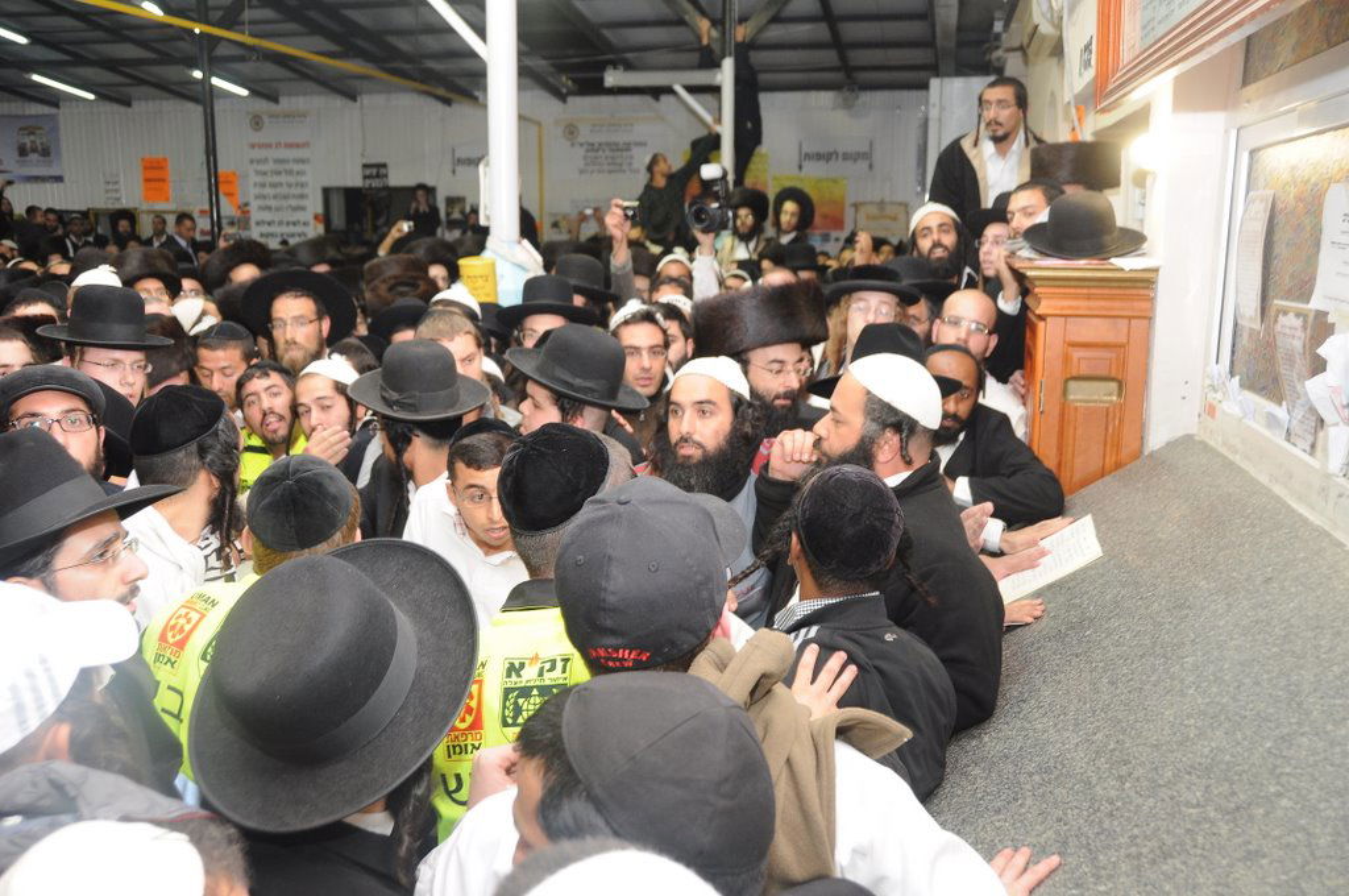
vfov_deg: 39.9
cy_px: 448
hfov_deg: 57.3
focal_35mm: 33
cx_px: 674
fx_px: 1235
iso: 640
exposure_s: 1/100
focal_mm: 22
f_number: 3.8
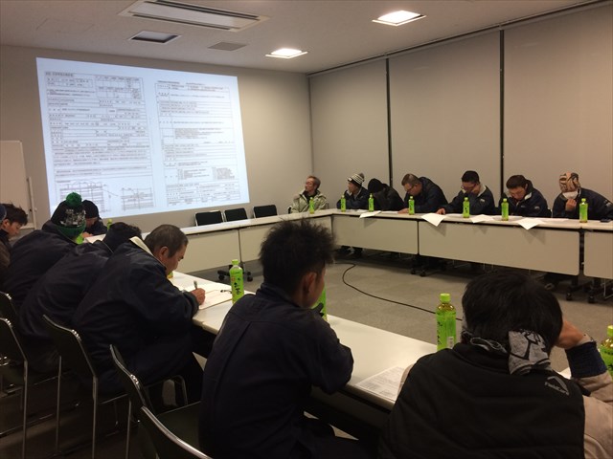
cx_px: 306
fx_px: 514
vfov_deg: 48.2
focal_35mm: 29
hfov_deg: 61.7
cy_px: 230
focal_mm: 4.15
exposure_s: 1/30
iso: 64
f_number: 2.2
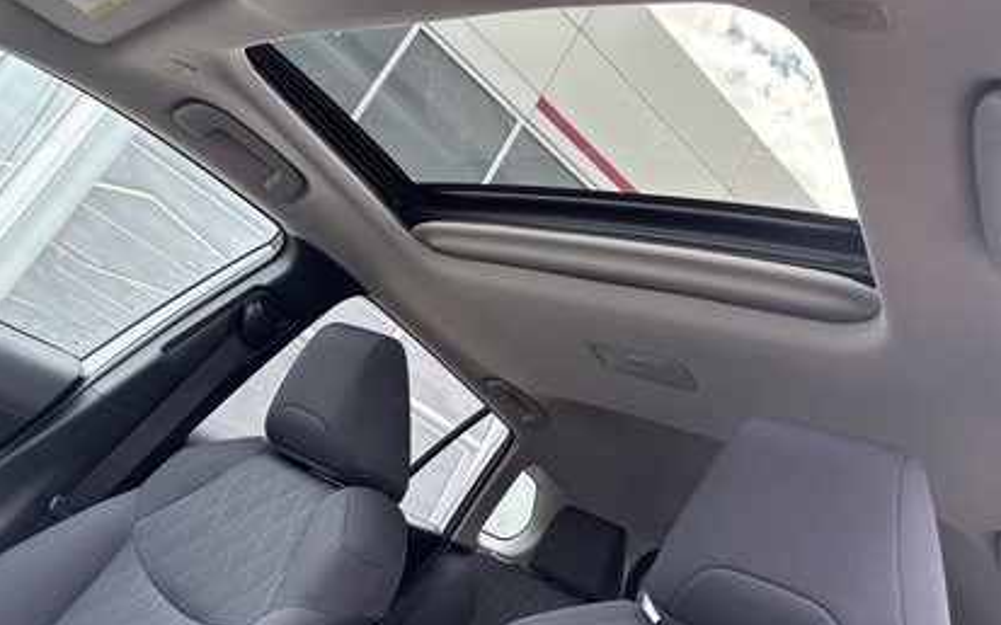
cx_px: 504
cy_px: 333
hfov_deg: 66.5
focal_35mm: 28
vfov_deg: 44.5
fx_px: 764
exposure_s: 1/121
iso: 40
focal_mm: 5.96
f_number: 1.6
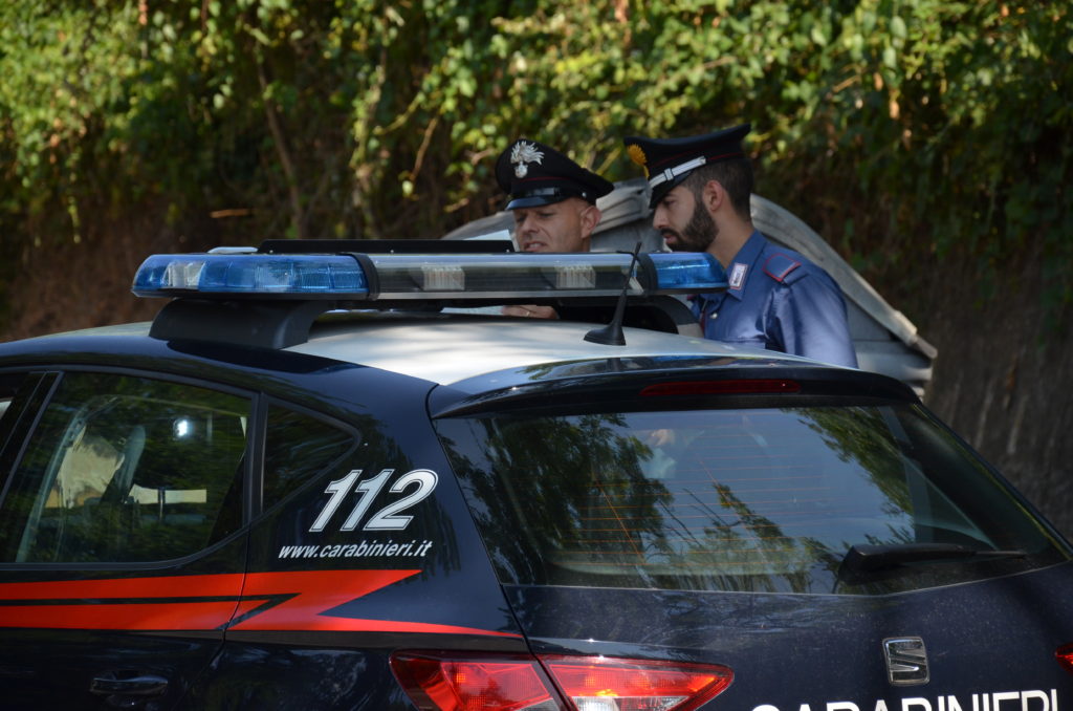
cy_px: 356
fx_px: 4684
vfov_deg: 8.7
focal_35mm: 158
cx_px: 536
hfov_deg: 13.1
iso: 560
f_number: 5.6
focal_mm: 105
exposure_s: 1/1000
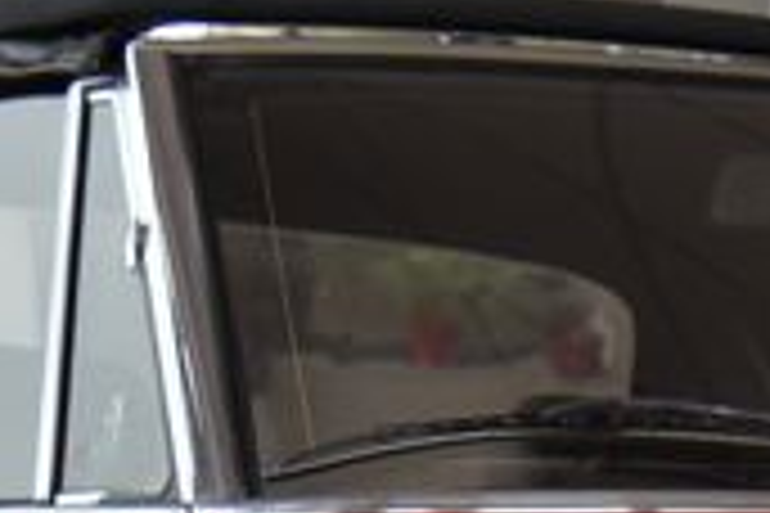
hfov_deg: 8.8
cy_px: 1042
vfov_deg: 5.9
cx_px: 1252
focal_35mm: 227
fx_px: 4855
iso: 500
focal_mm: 38
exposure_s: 1/60
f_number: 4
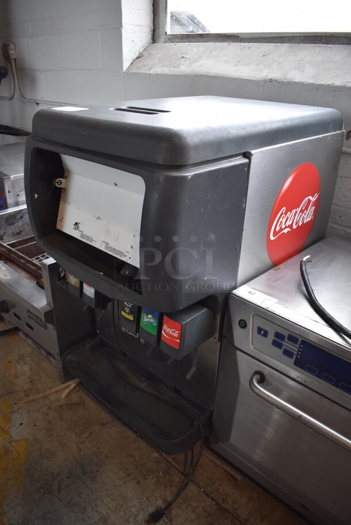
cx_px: 176
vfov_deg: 67.3
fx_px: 394
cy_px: 262
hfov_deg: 48.0
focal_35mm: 27
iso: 800
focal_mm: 18
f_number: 3.5
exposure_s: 1/200
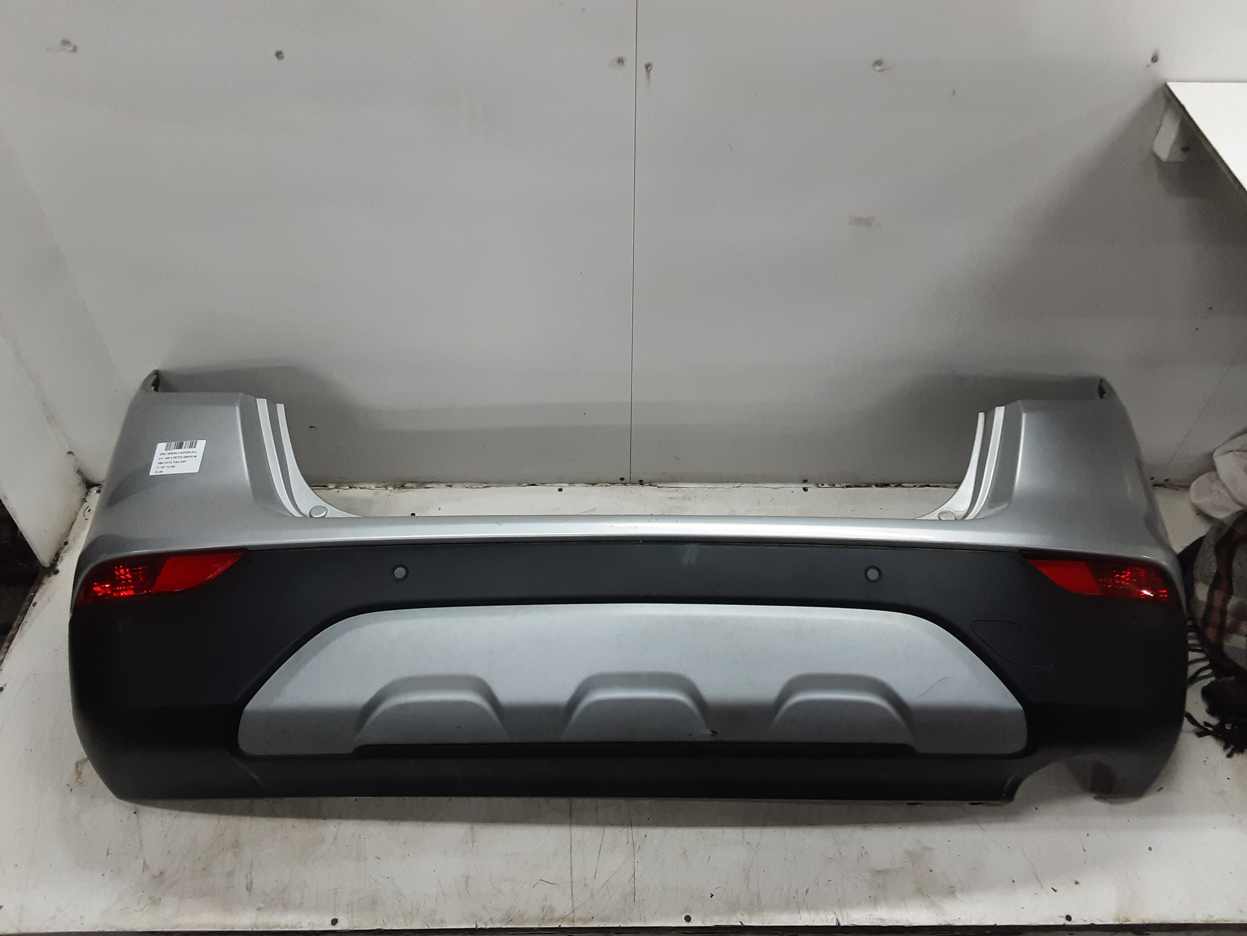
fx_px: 973
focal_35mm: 27
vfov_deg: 51.4
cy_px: 468
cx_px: 624
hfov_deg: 65.3
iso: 125
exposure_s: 1/50
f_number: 1.9
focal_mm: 2.91
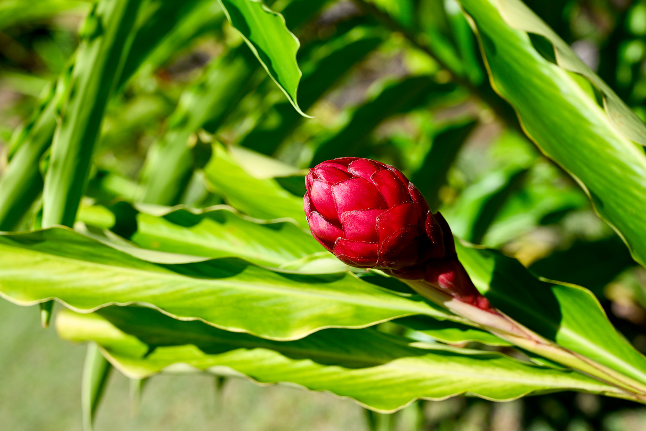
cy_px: 217
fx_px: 1059
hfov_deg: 33.9
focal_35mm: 59
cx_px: 327
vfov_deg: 23.0
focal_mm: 58
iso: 100
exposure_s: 1/400
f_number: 7.1
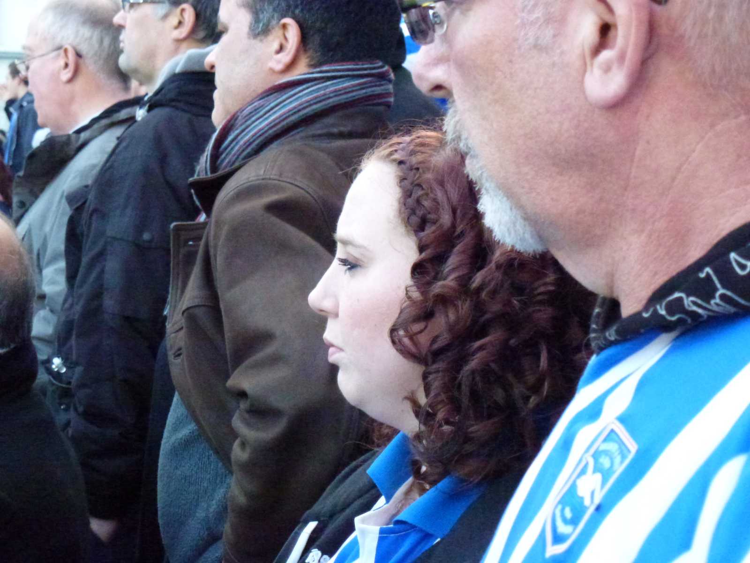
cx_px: 375
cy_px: 282
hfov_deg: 18.9
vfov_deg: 14.2
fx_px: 2253
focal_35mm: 104
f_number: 5
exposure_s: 1/320
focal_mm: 18.7
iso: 1600
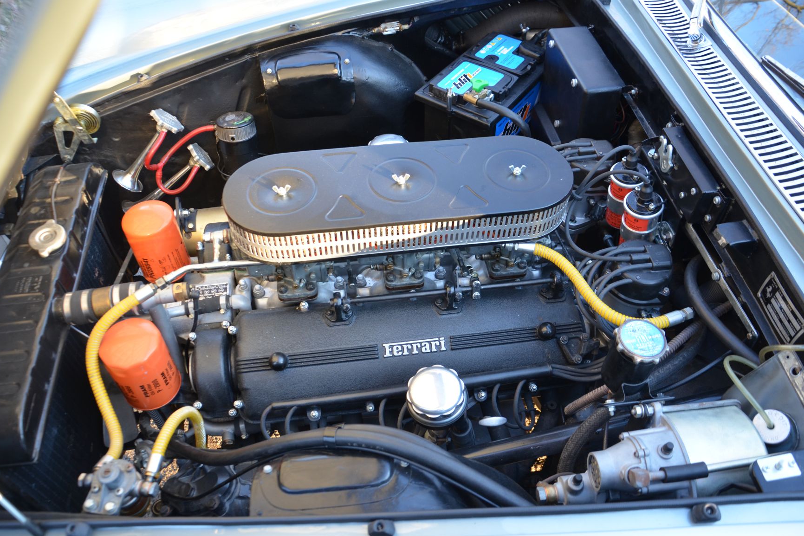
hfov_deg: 65.5
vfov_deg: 46.4
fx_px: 625
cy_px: 276
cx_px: 403
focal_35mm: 28
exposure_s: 1/60
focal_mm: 18
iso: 400
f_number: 4
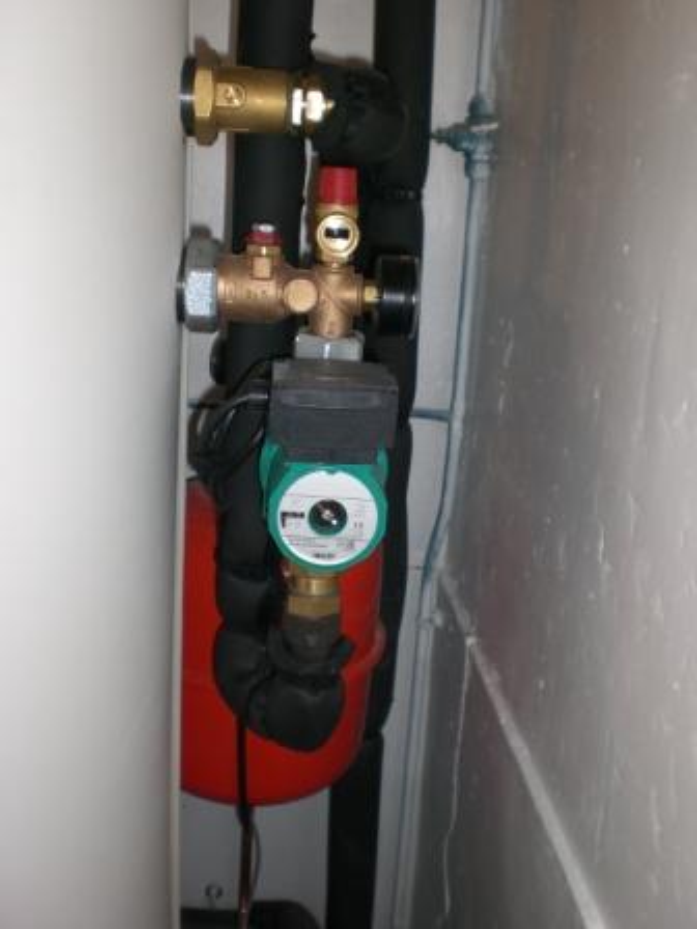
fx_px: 1020
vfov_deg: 49.0
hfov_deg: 37.7
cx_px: 348
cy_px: 464
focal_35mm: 38
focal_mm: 6.3
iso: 100
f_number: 3.1
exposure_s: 1/60
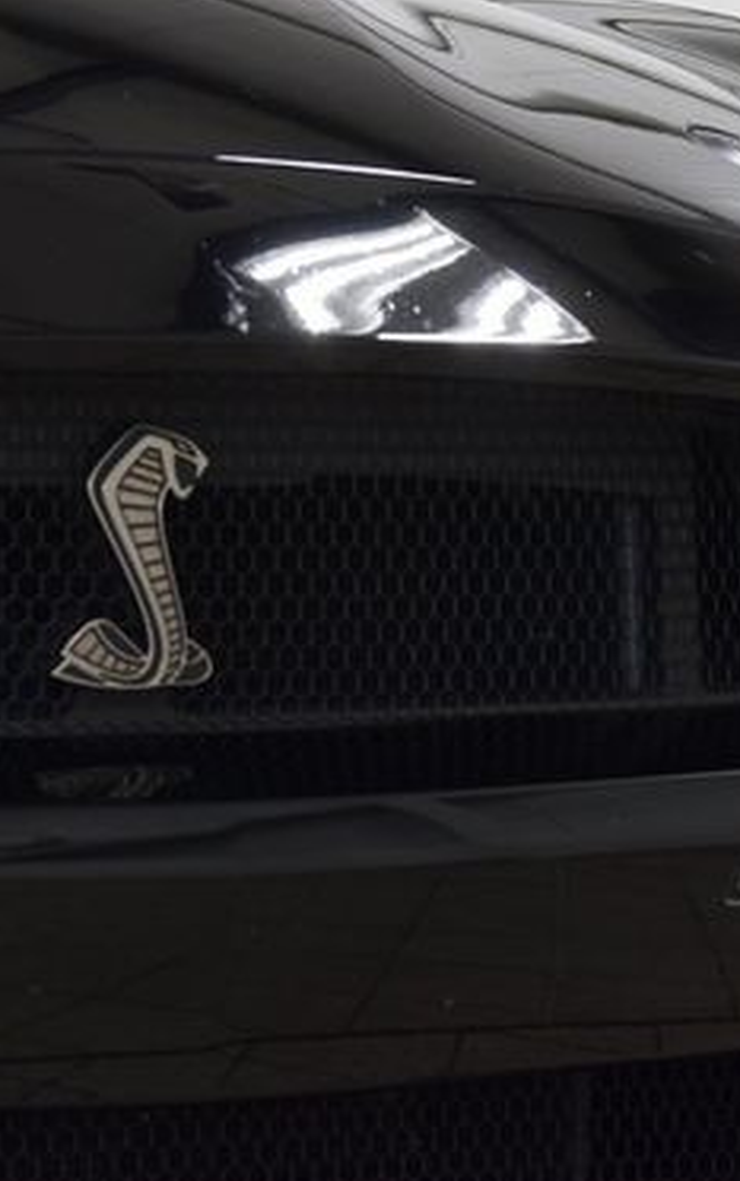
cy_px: 535
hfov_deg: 7.1
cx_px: 276
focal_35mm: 184
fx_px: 5928
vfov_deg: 11.4
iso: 1100
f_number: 7.1
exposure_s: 1/30
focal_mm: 70
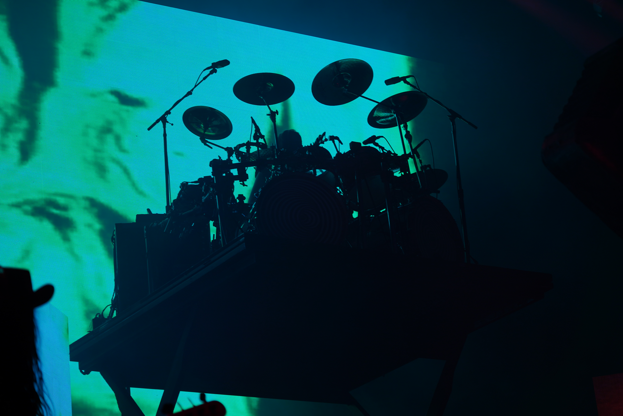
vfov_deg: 13.0
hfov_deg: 19.5
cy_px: 208
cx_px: 312
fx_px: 1817
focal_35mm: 105
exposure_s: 1/160
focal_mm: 105
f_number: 4.5
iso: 100
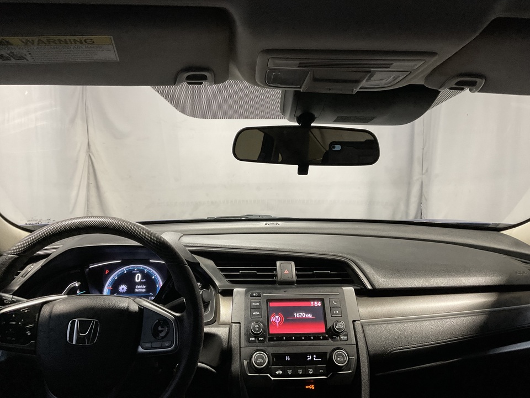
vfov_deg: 48.2
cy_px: 199
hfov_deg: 61.7
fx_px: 444
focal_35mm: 29
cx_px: 265
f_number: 1.8
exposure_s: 1/60
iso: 125
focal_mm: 3
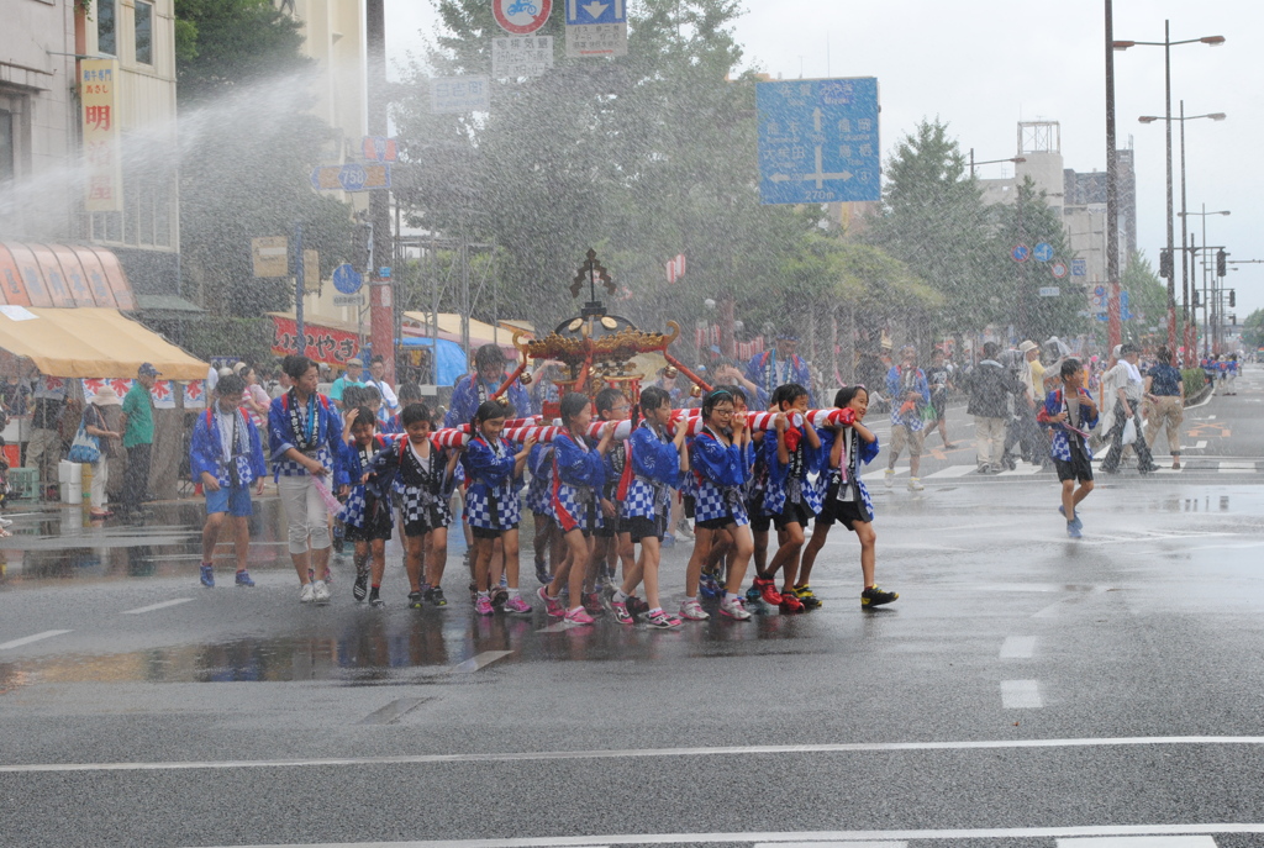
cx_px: 632
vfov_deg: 16.6
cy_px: 424
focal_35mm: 82
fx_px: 2902
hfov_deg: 24.6
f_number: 11
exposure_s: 1/200
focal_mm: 55
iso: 400
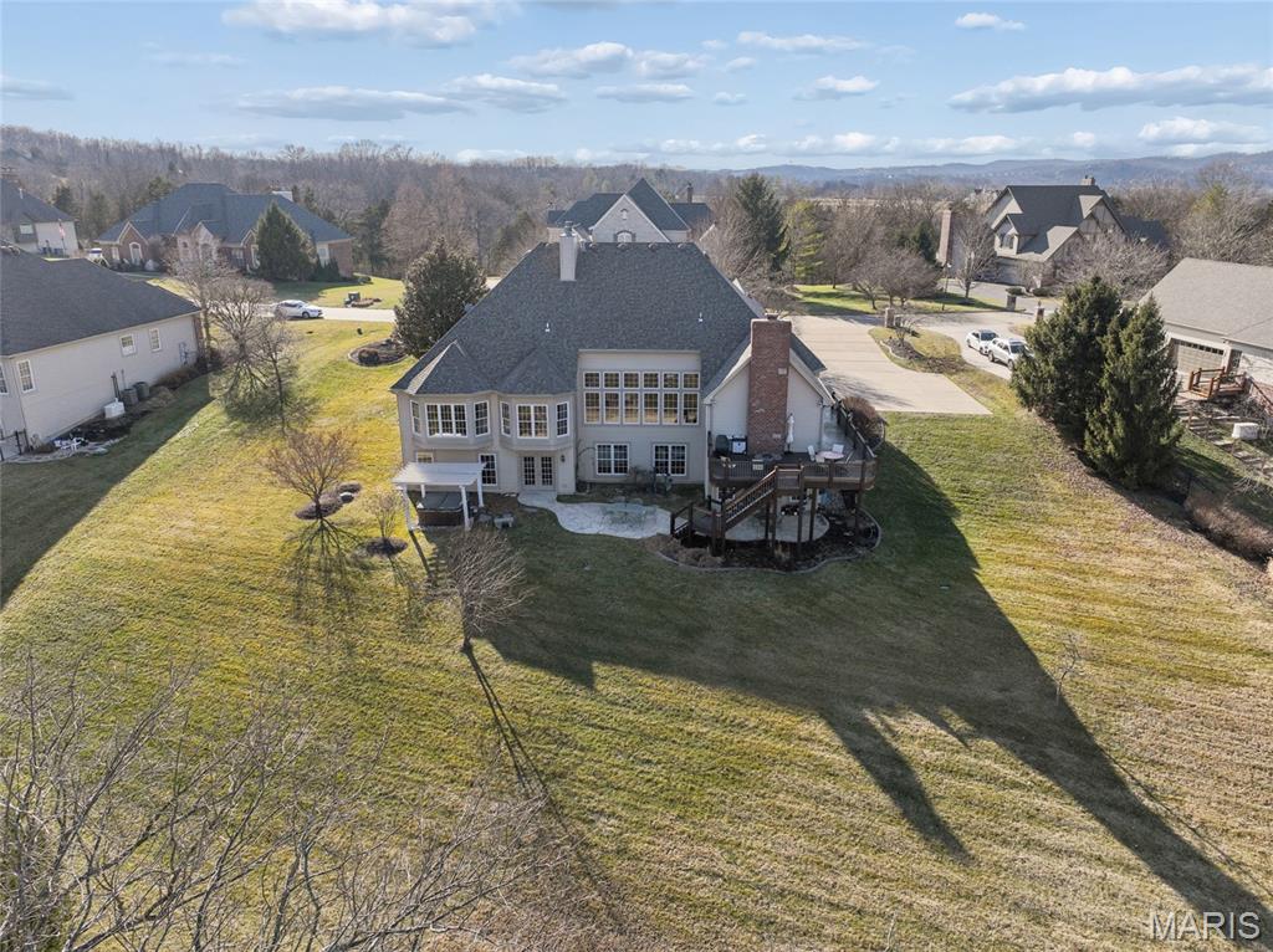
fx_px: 882
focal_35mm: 24
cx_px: 636
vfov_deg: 56.7
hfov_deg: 71.6
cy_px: 476
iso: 100
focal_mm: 12.3
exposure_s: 1/2500
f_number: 2.8
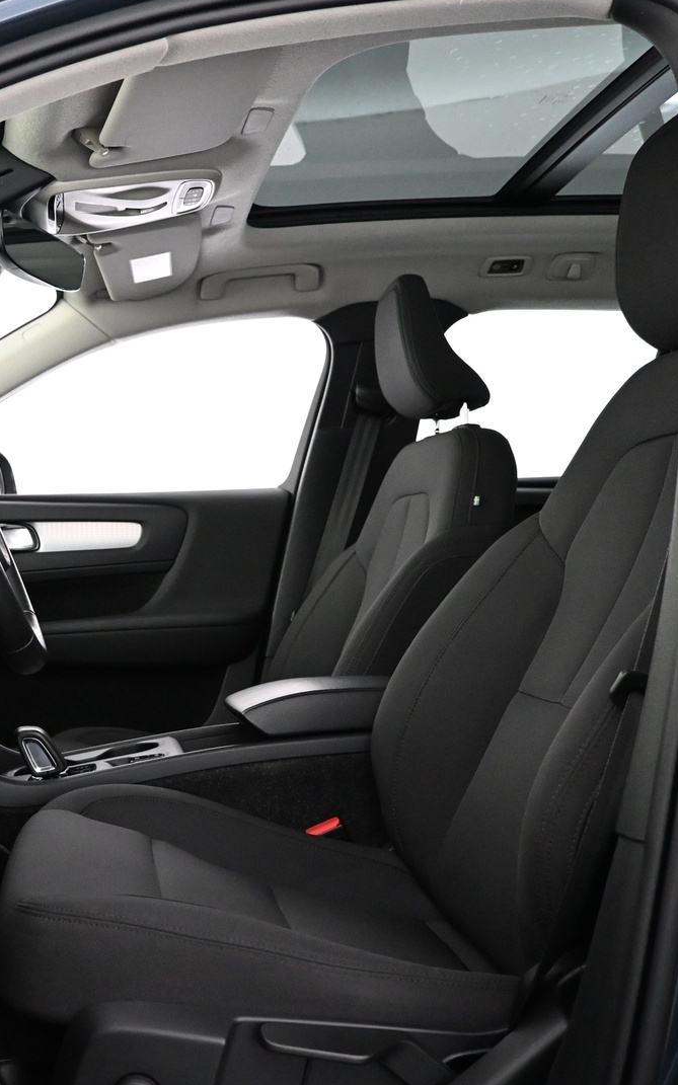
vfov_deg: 52.8
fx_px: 1094
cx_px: 74
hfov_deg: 32.8
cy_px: 539
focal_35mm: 37
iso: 3600
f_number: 3.5
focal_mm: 16
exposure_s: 1/60
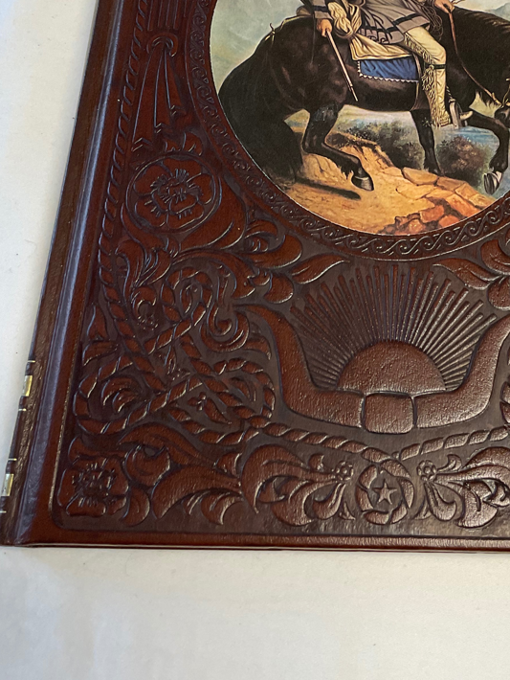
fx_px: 962
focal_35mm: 49
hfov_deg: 29.1
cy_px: 139
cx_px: 396
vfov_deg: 37.5
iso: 64
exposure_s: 1/120
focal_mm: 3
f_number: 1.8
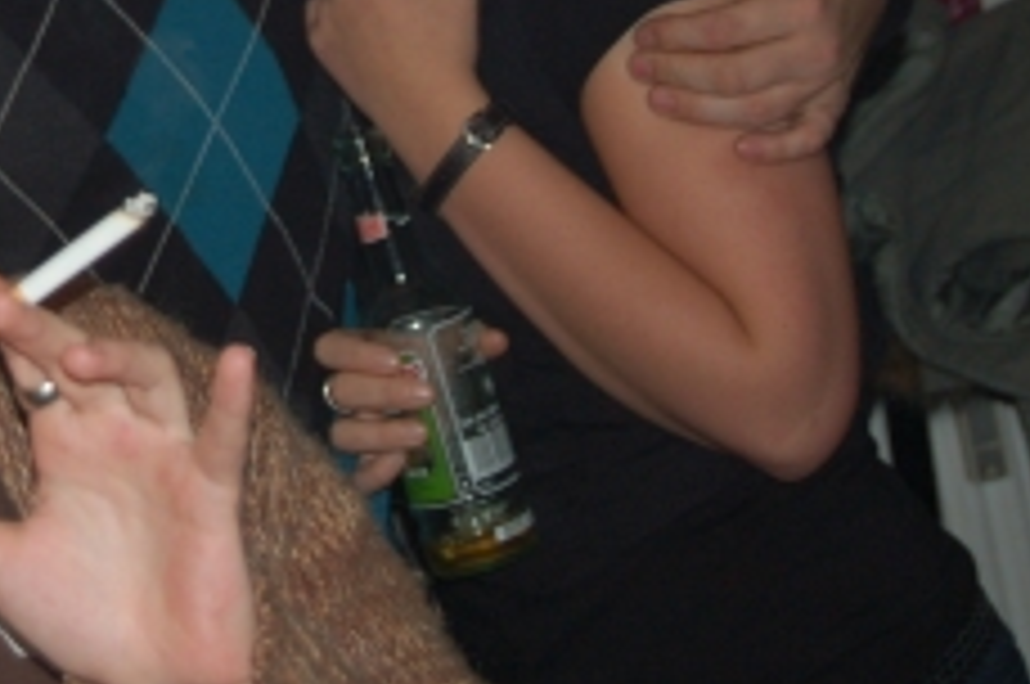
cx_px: -54
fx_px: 5066
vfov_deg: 7.6
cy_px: -194
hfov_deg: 11.5
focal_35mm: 177
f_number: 5.3
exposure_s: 1/60
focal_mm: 45
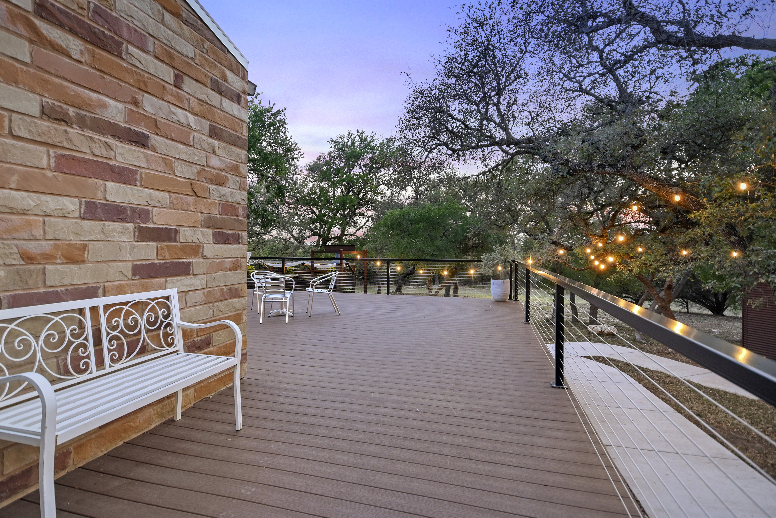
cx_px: 369
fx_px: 442
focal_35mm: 21
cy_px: 252
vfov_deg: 60.6
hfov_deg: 82.4
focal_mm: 13
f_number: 4.5
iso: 400
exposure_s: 1/5
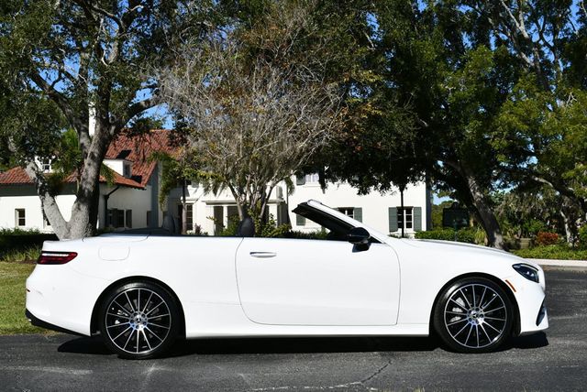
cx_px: 294
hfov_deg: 39.6
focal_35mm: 50
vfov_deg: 27.0
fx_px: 816
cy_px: 196
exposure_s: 1/320
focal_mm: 25
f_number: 9
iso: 100
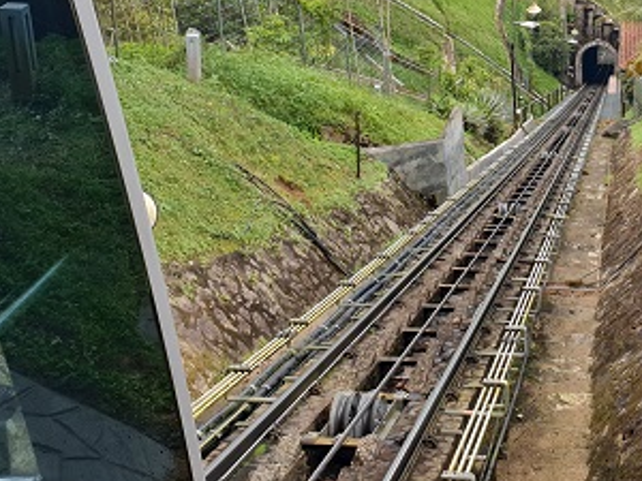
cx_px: 567
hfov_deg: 34.9
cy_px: 58
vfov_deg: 27.1
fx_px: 964
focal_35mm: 52
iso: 50
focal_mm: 4.3
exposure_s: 1/167
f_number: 2.4
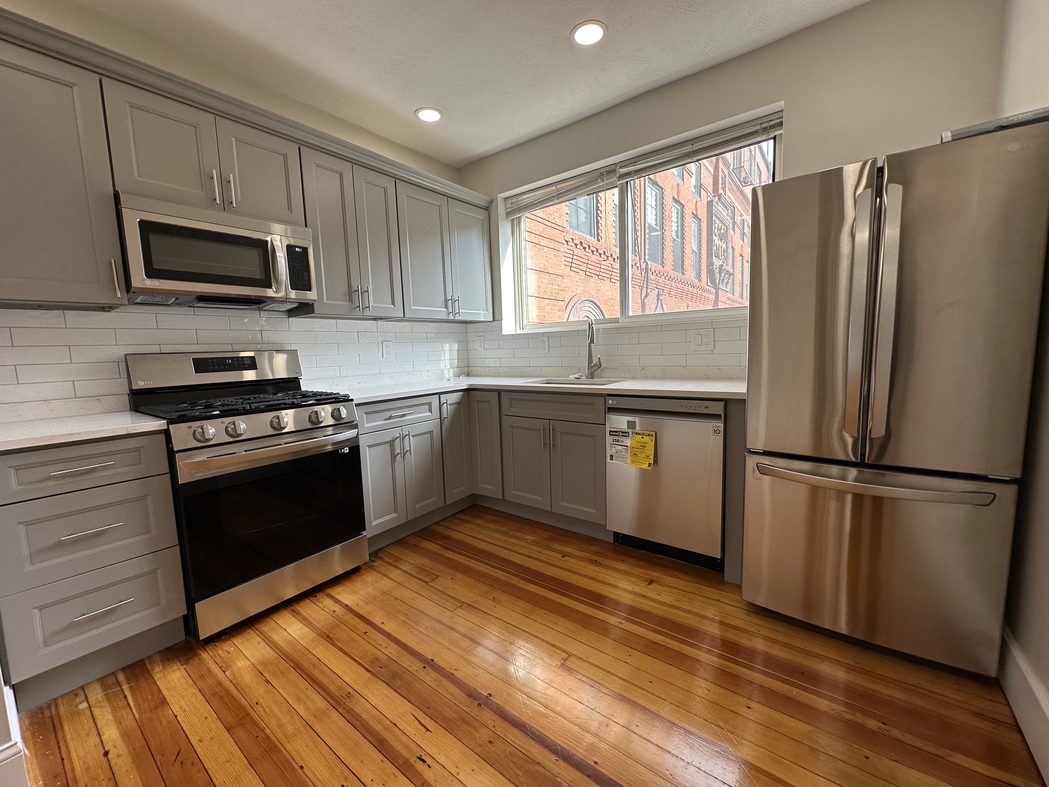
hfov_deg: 102.1
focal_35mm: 14
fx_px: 424
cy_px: 394
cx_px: 524
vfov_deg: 85.7
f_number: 2.2
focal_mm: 2.22
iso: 40
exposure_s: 1/152
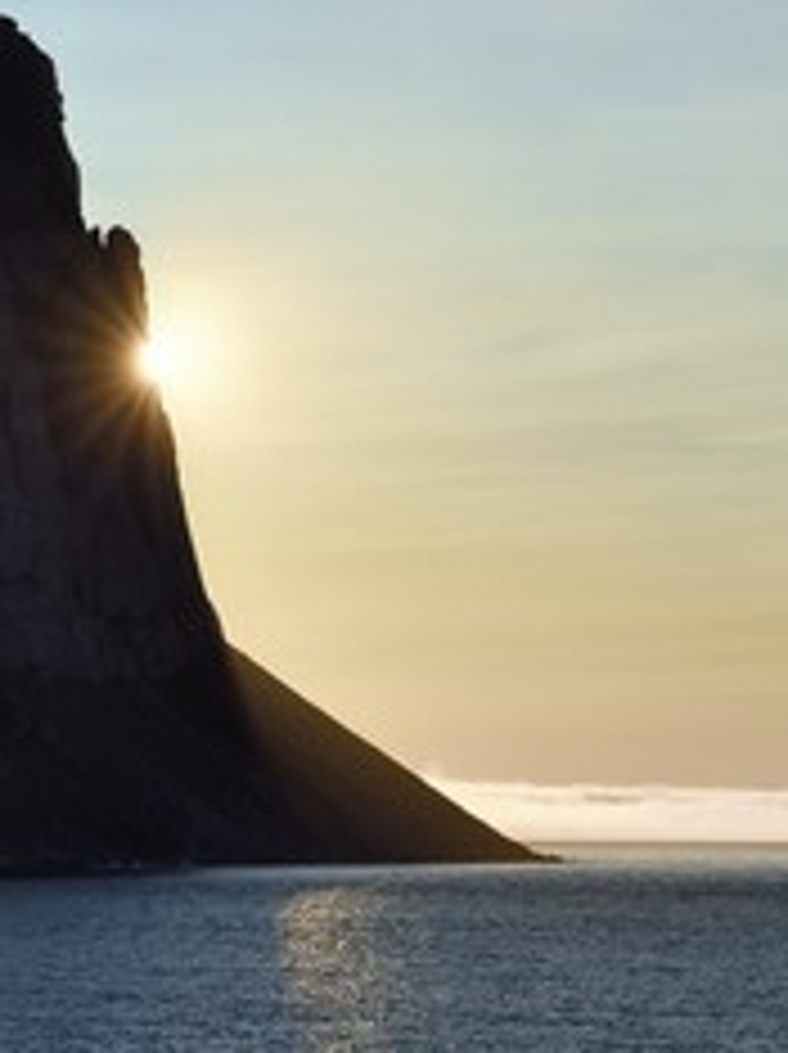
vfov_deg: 10.4
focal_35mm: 190
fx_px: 5777
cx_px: 545
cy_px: 472
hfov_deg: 7.8
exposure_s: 1/320
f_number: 16
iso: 200
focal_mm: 110
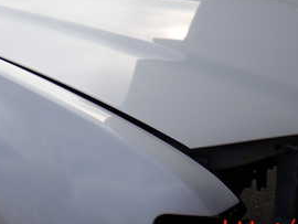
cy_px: -3
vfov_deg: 20.1
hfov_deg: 27.4
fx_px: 612
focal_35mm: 71
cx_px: 141
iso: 100
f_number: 9
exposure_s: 1/125
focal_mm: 5.79
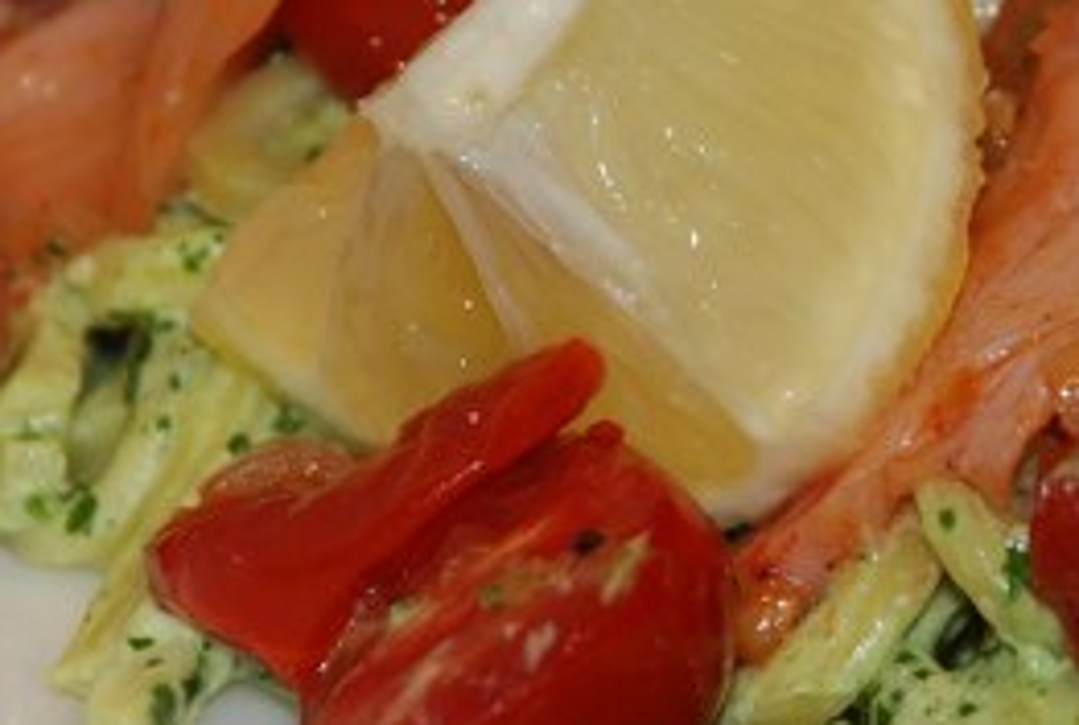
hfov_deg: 3.6
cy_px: 41
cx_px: 852
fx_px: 17199
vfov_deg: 2.4
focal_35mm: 573
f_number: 5.6
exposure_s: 1/60
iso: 160
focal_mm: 125
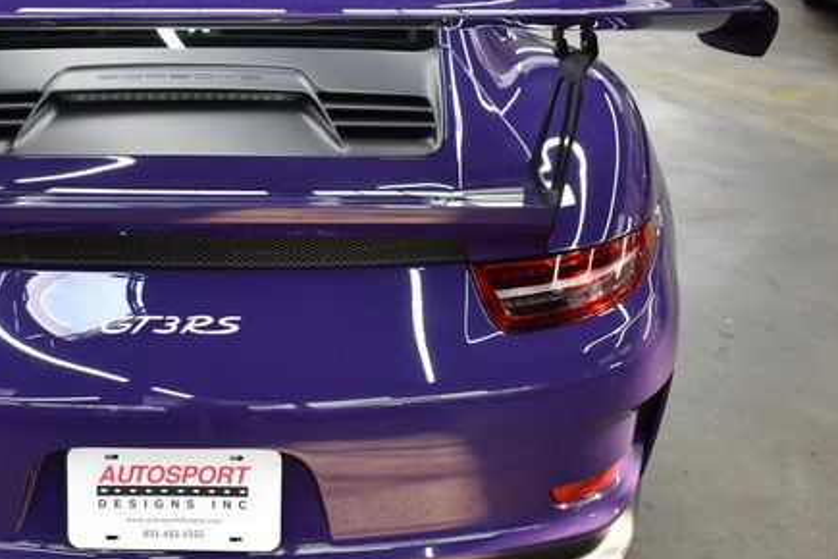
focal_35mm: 53
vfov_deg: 25.5
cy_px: 254
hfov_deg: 36.4
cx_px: 179
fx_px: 1234
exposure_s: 1/30
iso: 360
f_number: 3.5
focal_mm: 20
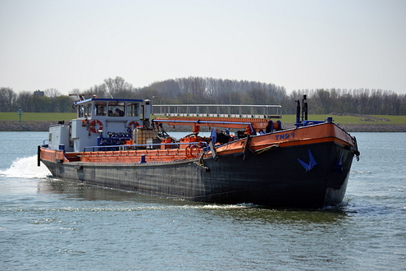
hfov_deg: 15.2
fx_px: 1522
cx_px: 203
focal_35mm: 135
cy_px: 136
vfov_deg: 10.2
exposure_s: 1/500
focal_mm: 90
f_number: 5.6
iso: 100
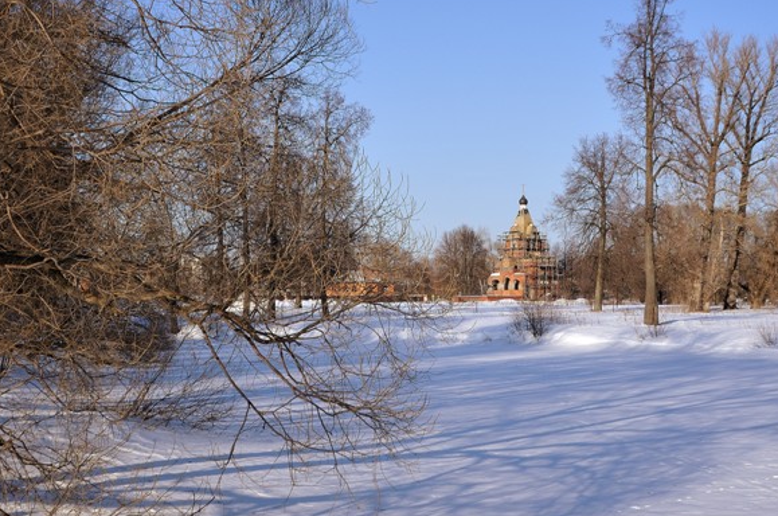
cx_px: 423
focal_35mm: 56
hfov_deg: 35.7
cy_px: 241
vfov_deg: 24.1
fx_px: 1208
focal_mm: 24
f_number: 7.1
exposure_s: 1/500
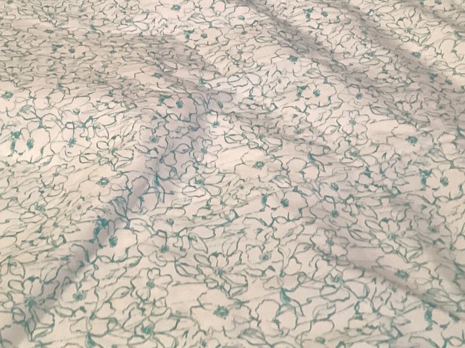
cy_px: 27
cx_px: 206
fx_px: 886
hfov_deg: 29.4
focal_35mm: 66
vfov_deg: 21.7
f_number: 2.4
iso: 200
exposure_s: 1/60
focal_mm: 3.3
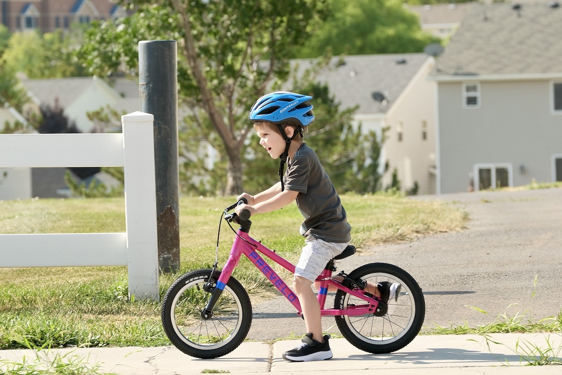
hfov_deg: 14.4
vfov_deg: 9.7
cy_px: 188
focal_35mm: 142
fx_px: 2217
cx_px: 281
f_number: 4.5
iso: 125
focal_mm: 94.5
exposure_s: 1/350
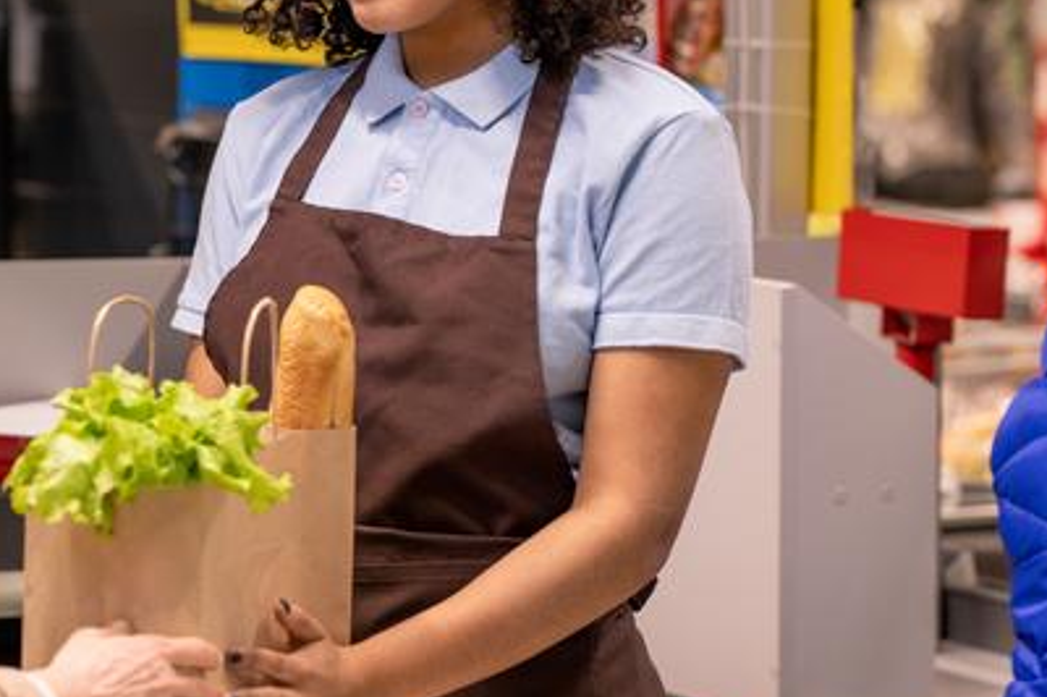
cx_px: 29
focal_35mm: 170
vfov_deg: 8.1
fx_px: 4940
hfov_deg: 12.0
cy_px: 290
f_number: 2.8
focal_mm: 85
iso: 640
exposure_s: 1/125
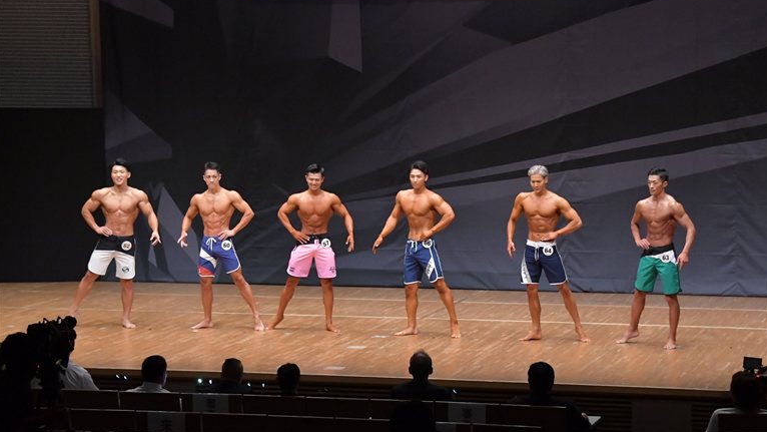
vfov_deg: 11.2
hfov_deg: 19.8
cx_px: 384
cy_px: 228
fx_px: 2197
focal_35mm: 108
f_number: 5.6
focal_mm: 68
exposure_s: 1/400
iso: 6400
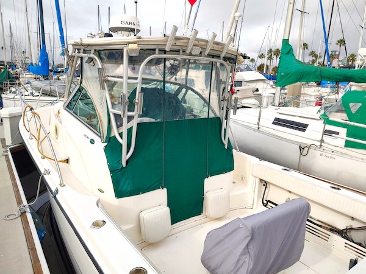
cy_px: 137
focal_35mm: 24
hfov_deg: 71.6
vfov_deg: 56.8
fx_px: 254
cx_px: 183
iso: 100
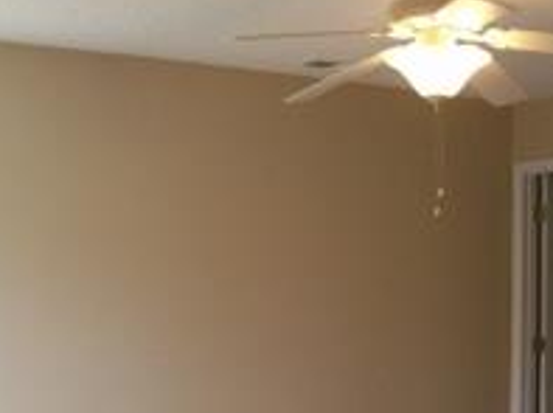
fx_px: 1021
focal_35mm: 64
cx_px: 255
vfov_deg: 22.7
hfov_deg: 30.3
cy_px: 287
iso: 200
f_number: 2.7
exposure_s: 1/66.3
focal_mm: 6
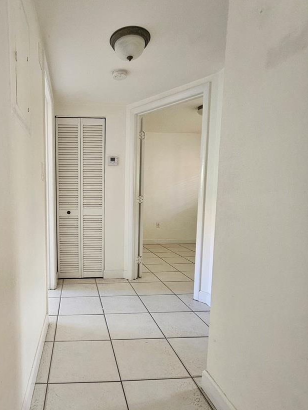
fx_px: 225
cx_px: 92
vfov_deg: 84.4
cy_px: 226
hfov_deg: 66.0
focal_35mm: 19
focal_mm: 2.2
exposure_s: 1/40
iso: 400
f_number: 2.2
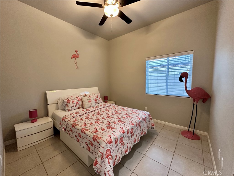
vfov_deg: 85.7
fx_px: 95
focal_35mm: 14
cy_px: 88
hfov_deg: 102.1
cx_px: 117
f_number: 2.2
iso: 320
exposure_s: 1/60
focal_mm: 2.22
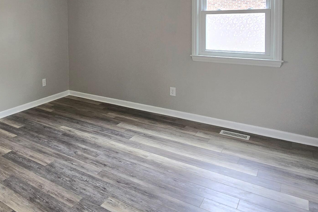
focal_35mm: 29
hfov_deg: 57.8
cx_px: 54
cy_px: 31
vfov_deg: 42.1
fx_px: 256
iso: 160
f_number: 2.2
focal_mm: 2.2
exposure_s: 1/60.2
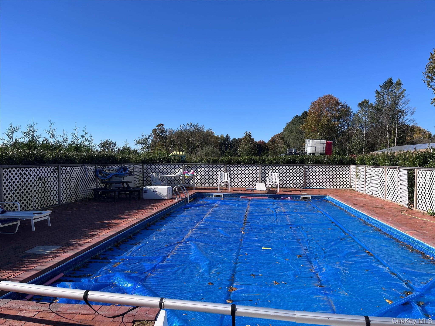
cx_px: 218
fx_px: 327
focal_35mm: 26
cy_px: 163
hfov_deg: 67.3
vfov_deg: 53.1
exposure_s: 1/3215
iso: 50
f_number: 1.6
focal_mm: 5.1
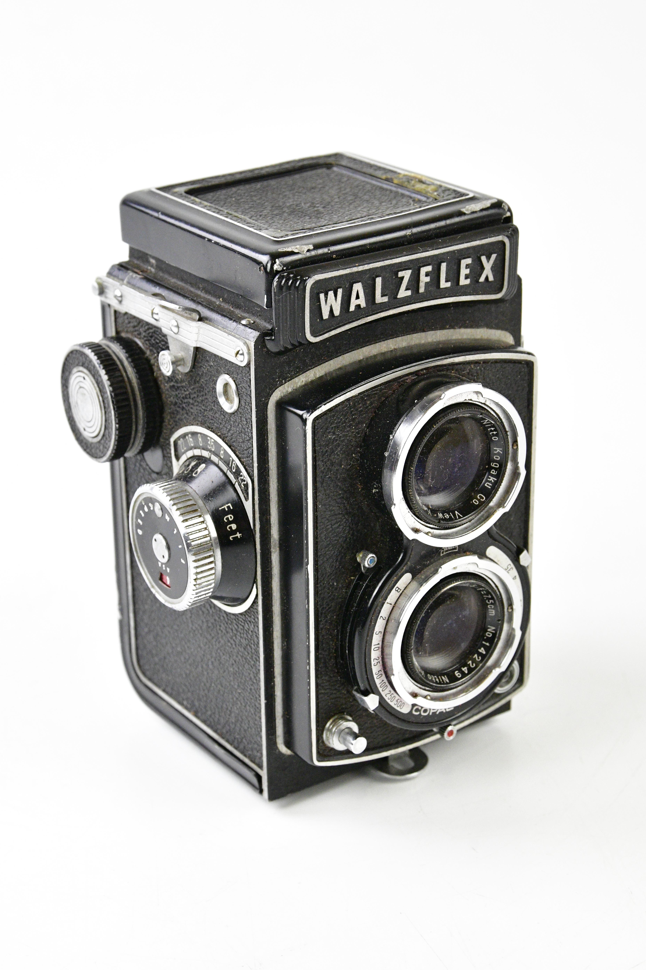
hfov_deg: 17.5
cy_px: 485
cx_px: 323
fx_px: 2099
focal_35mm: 78
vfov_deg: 26.0
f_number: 9
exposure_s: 1/125
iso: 5000
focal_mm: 52
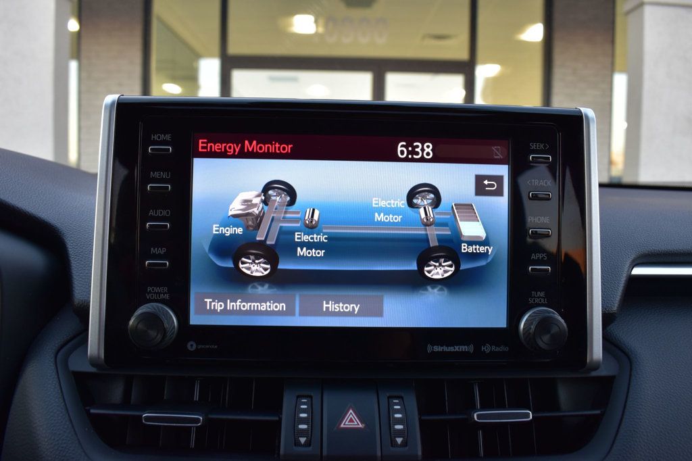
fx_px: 576
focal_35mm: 30
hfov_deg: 61.9
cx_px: 346
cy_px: 230
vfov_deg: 43.6
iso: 400
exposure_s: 1/25
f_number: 7.1
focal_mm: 20
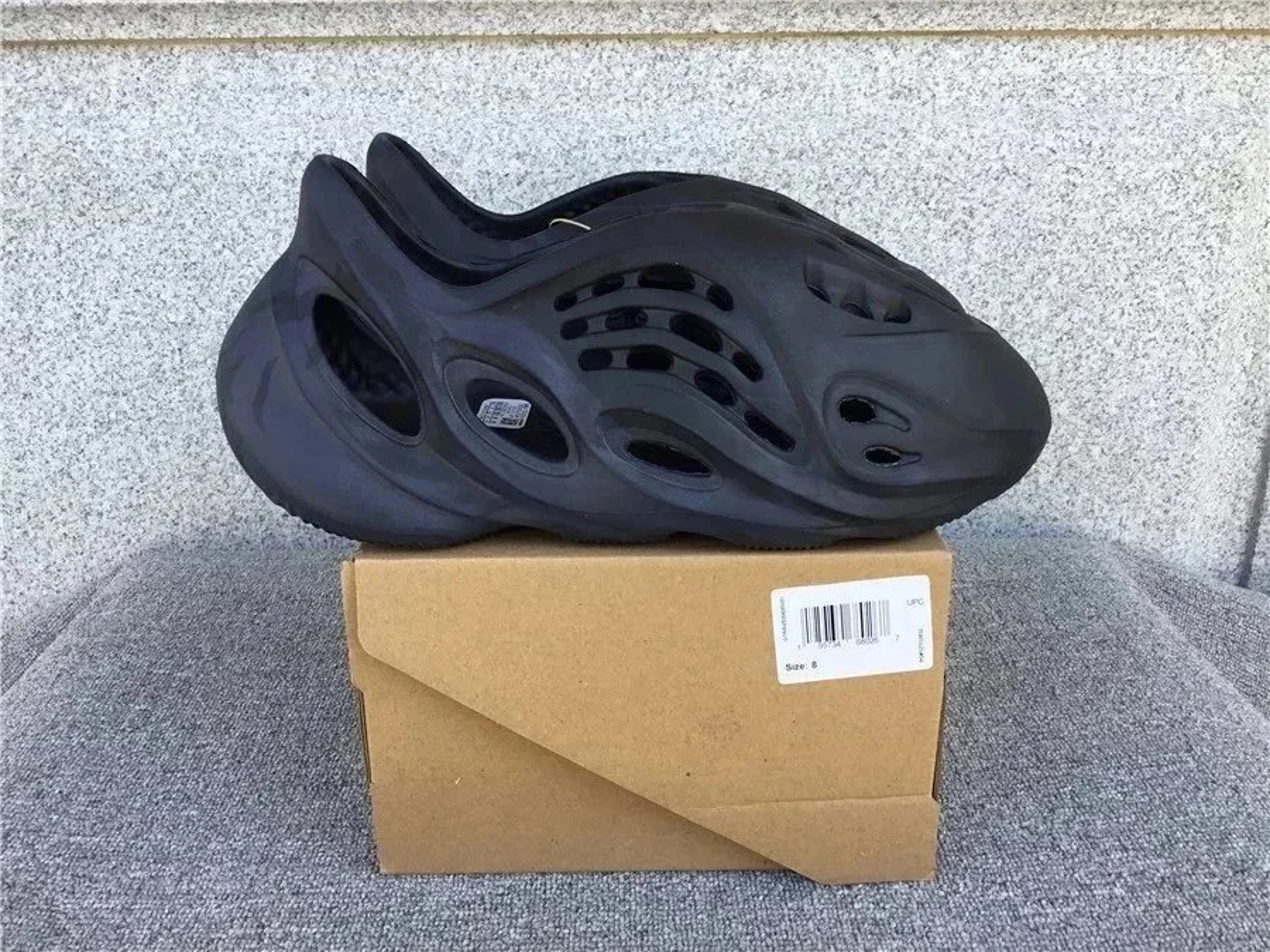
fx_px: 1137
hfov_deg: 58.4
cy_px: 476
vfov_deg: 45.4
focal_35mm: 31
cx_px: 635
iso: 25
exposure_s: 1/100
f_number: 2.4
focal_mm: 3.3
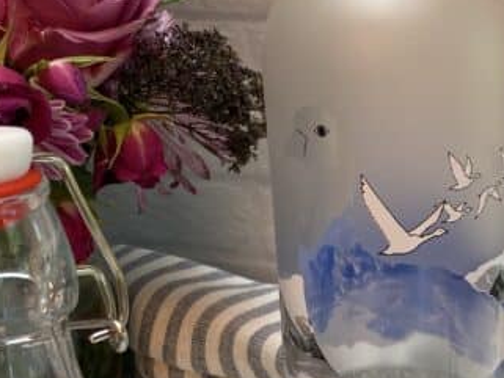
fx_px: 1092
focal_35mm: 75
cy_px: 318
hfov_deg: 25.1
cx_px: 460
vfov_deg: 19.4
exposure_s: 1/122
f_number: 1.8
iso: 64
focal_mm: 4.25
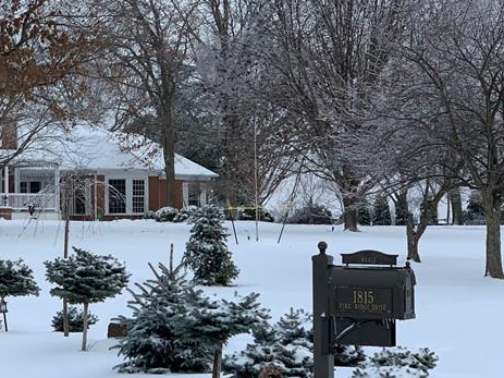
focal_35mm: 115
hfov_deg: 16.8
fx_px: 1674
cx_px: 28
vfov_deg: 12.9
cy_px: 147
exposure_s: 1/648
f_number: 2.4
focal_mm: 6
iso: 16
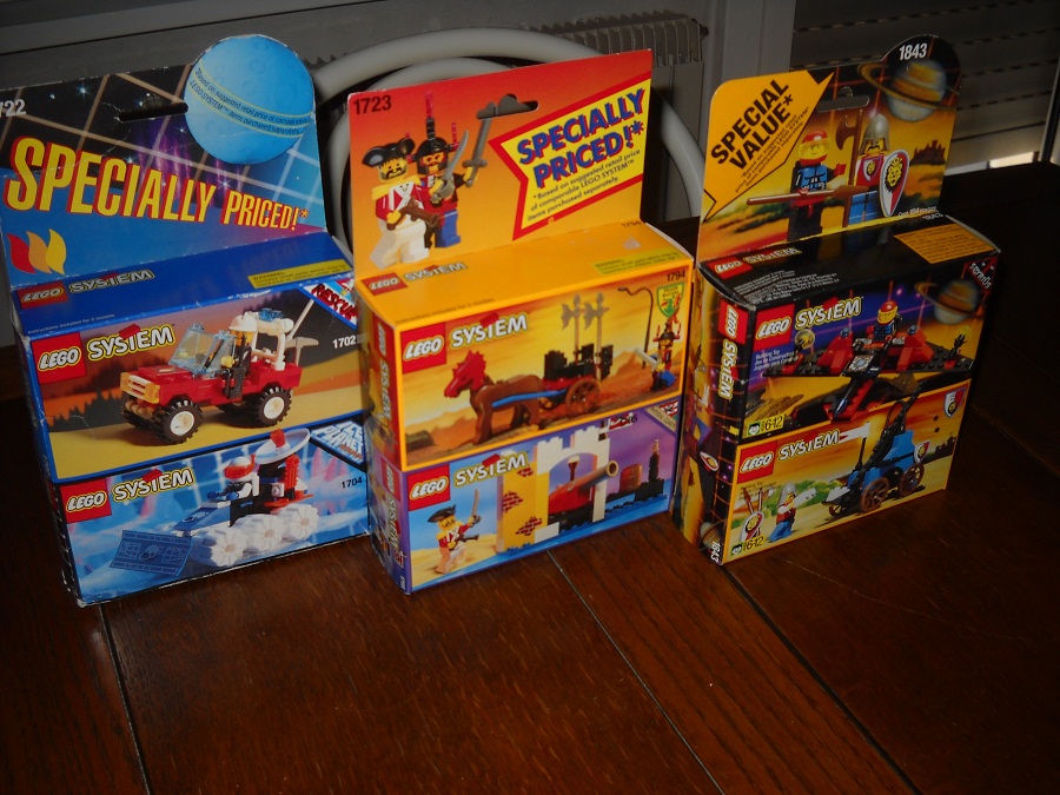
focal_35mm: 41
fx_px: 1255
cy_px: 398
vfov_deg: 35.1
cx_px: 530
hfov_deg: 45.8
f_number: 3.1
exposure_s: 1/30
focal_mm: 6.72
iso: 64
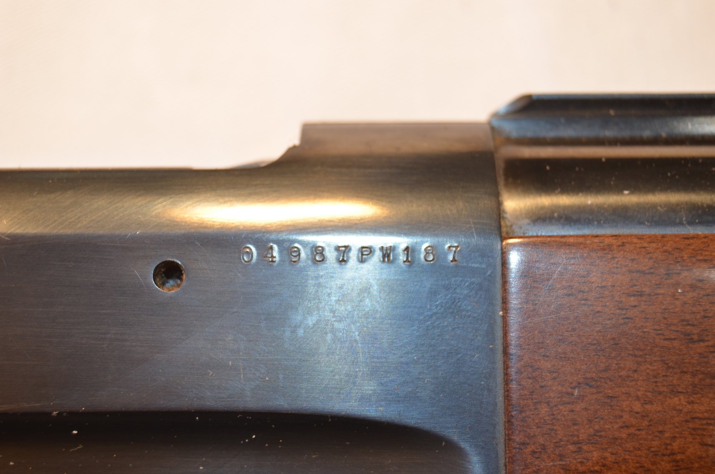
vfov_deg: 16.5
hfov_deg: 24.7
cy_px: 237
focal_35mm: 82
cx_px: 358
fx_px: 1635
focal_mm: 55
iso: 280
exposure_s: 1/60
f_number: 5.6
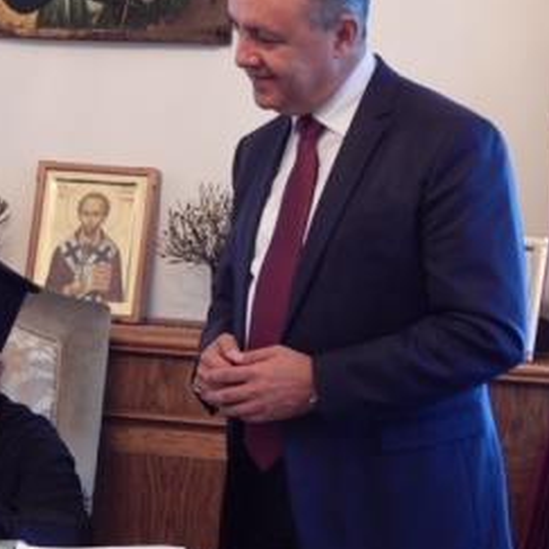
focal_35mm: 124
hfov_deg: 14.0
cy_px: 294
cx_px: 129
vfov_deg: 14.1
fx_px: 2225
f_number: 4.2
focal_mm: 13.5
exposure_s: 1/25
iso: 400
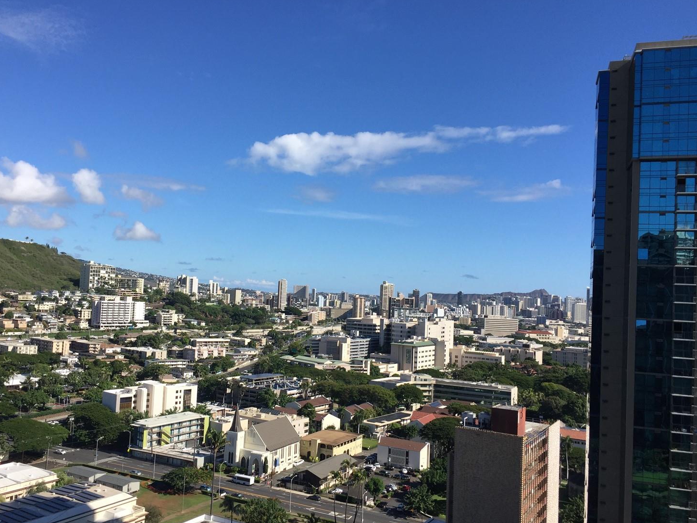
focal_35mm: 32
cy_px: 275
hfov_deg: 56.7
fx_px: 644
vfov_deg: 44.2
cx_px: 313
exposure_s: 1/2475
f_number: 2.2
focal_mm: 4.15
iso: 32
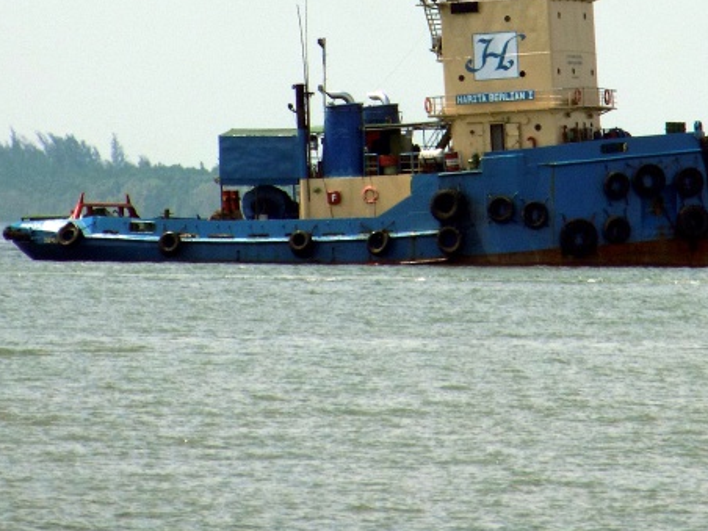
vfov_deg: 1.3
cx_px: 432
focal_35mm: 1114
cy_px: 108
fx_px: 22785
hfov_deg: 1.8
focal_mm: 112
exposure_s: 1/500
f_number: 5.9
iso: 80
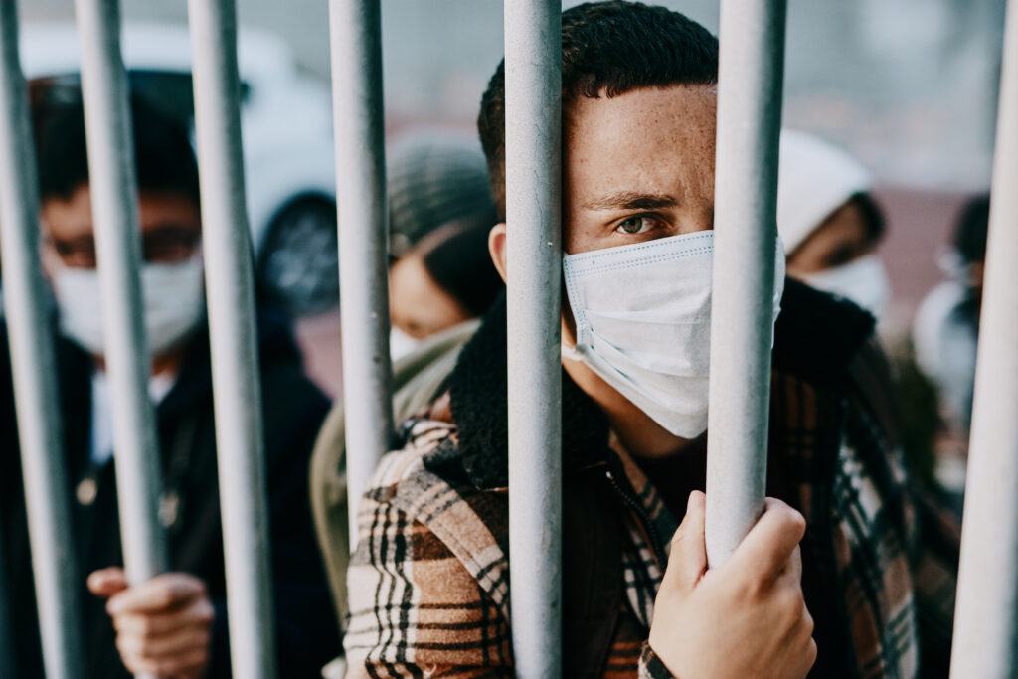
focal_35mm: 50
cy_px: 340
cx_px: 509
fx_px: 1414
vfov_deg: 27.0
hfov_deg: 39.6
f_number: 2
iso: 640
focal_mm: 50
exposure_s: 1/5000
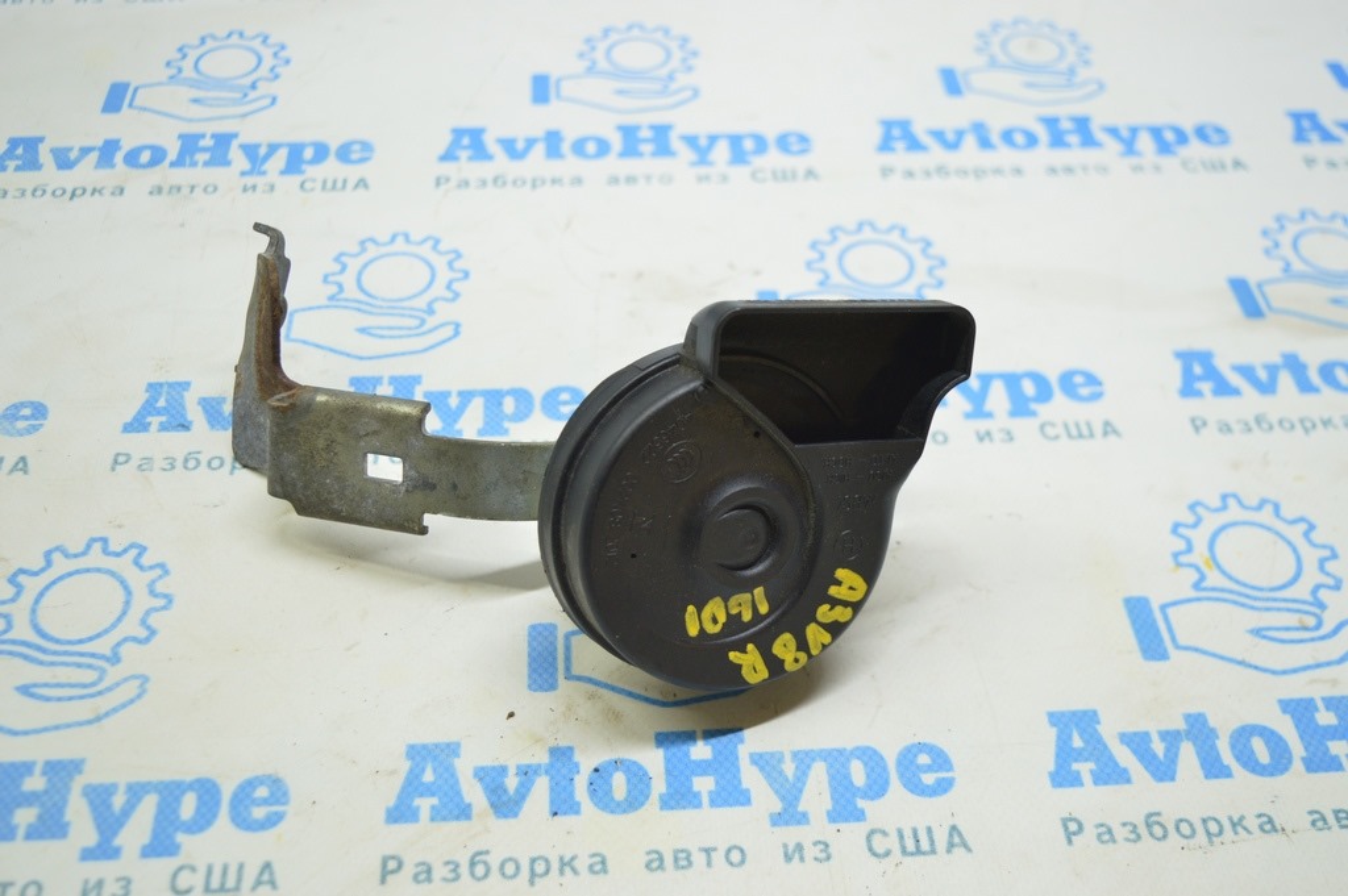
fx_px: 1515
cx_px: 674
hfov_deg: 48.0
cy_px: 448
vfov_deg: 33.0
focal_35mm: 40
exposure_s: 1/40
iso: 400
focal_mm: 27
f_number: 4
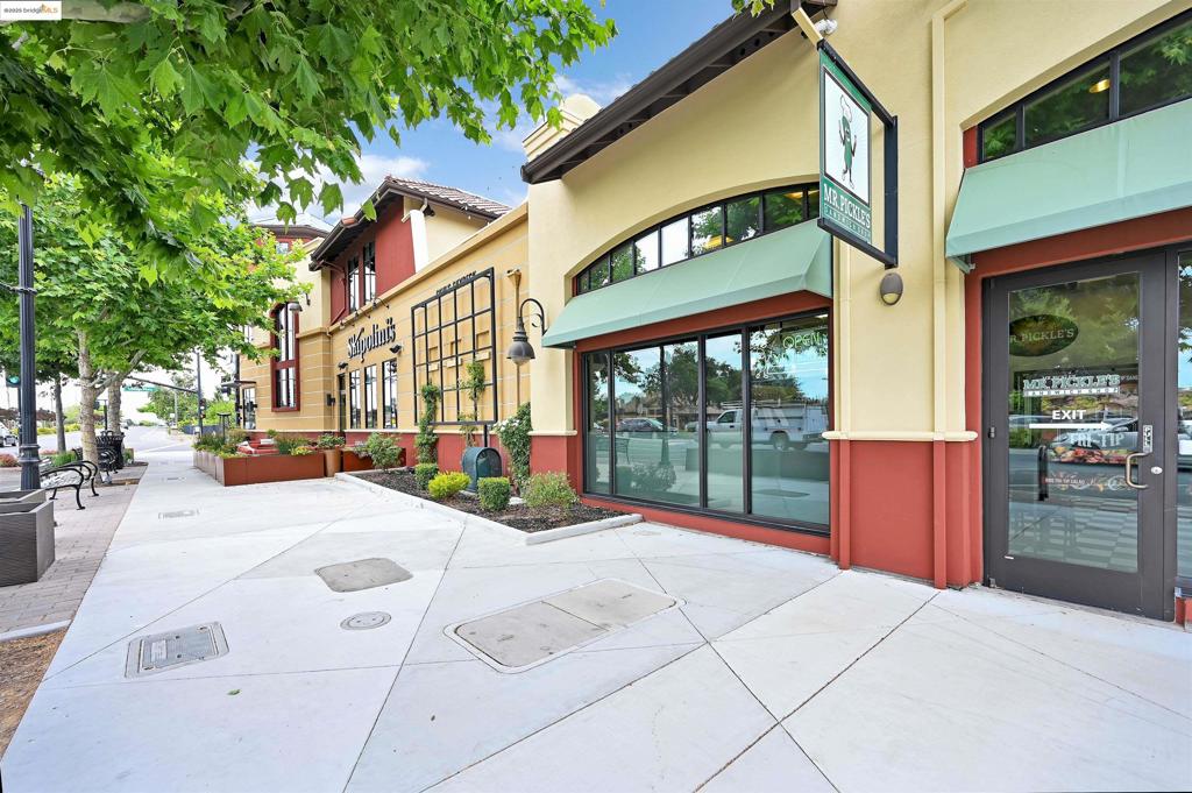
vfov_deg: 81.1
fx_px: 463
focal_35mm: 14
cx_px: 596
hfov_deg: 104.3
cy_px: 396
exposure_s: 1/80
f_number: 4.5
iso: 100
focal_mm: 14
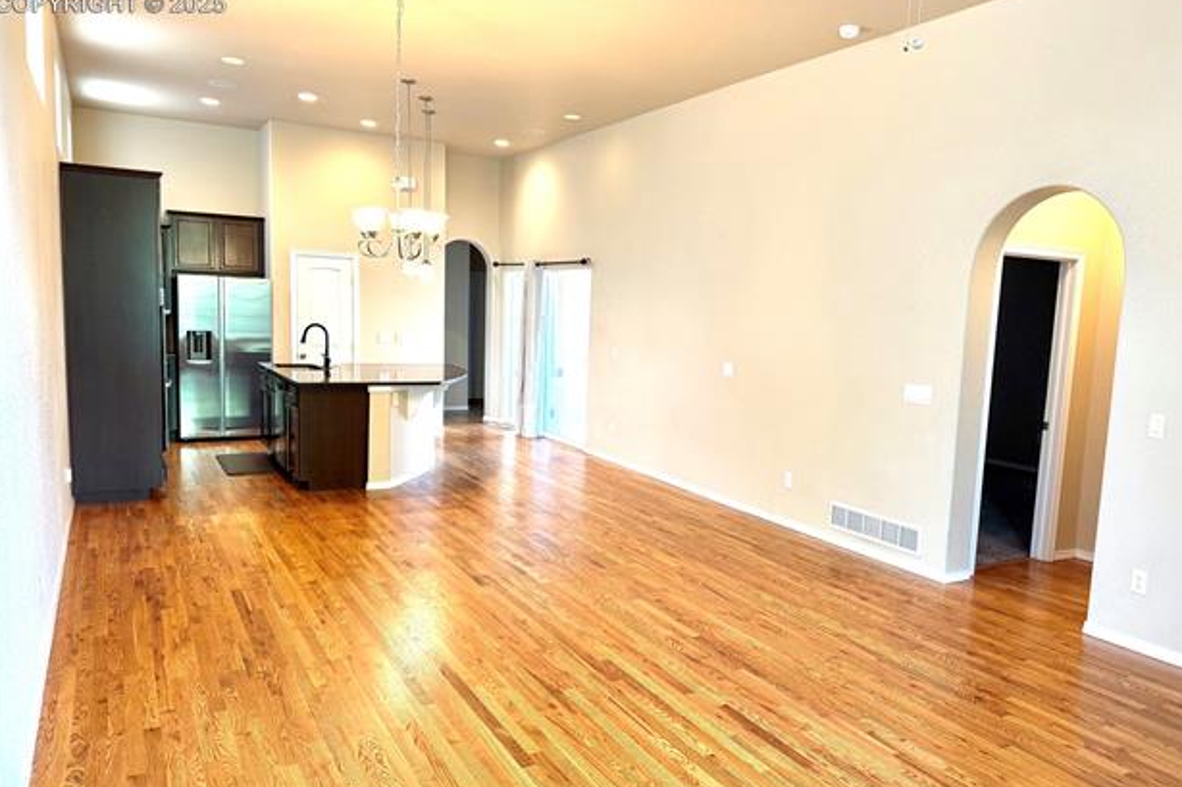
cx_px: 606
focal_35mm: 26
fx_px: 853
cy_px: 407
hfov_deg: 69.4
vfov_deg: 49.5
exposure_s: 1/60
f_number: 1.78
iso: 125
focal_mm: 6.76
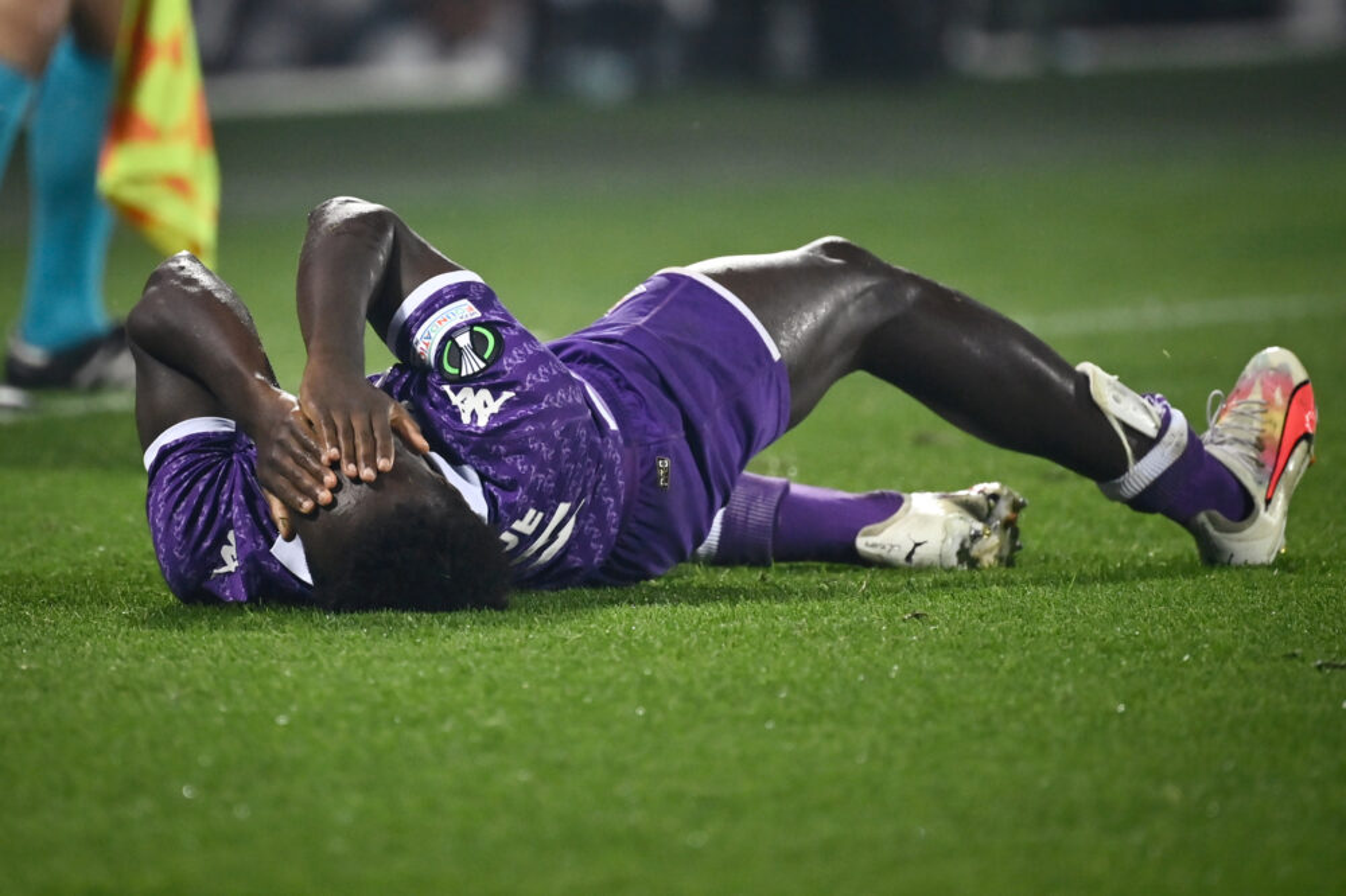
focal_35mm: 380
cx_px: 673
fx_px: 14202
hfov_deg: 5.4
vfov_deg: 3.6
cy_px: 448
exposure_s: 1/2000
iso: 2000
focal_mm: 380
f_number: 4
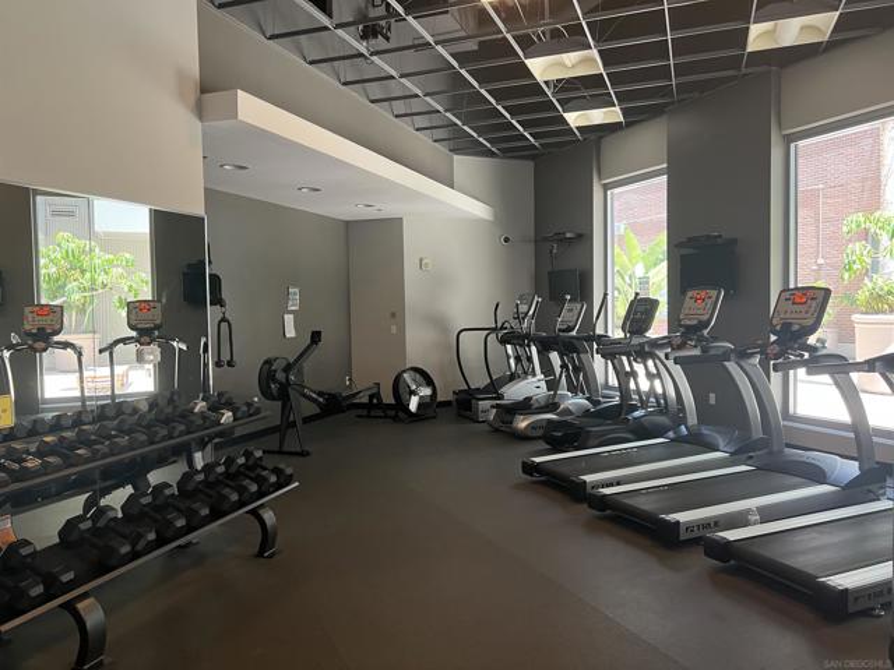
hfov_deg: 67.3
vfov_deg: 53.1
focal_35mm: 26
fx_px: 671
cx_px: 447
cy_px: 335
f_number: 1.5
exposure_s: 1/60
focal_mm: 5.7
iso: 125
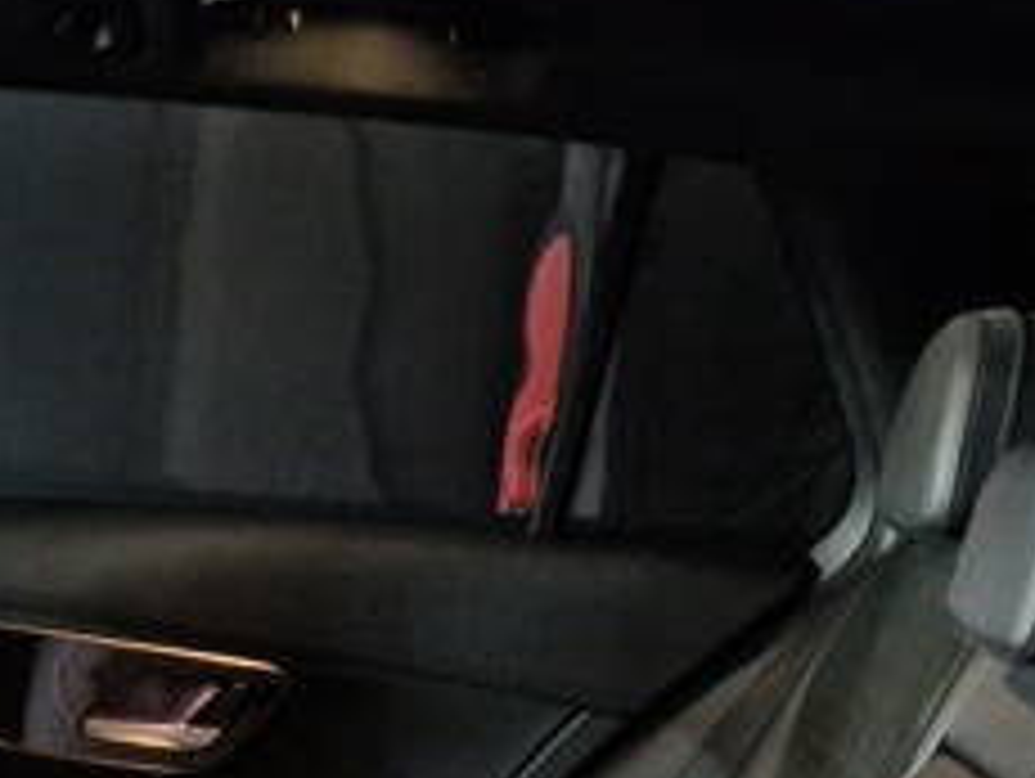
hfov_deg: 23.8
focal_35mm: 80
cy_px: 1210
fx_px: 2394
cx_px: 126
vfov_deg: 16.6
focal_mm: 5.4
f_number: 1.8
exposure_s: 1/17
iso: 1250
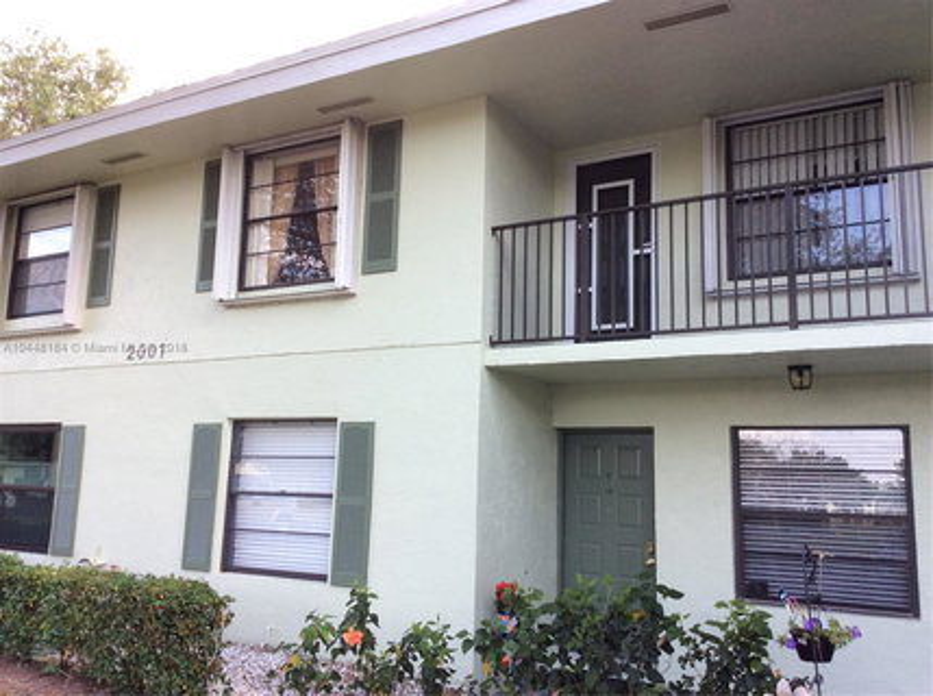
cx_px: 466
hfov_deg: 56.9
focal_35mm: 32
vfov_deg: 44.0
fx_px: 861
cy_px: 348
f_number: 2.4
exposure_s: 1/120
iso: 32
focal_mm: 3.3
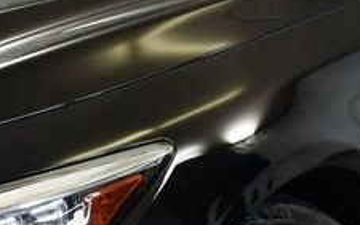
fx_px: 1424
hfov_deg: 14.0
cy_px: 279
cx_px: -66
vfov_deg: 8.9
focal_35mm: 145
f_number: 4
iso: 800
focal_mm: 25
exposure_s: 1/160
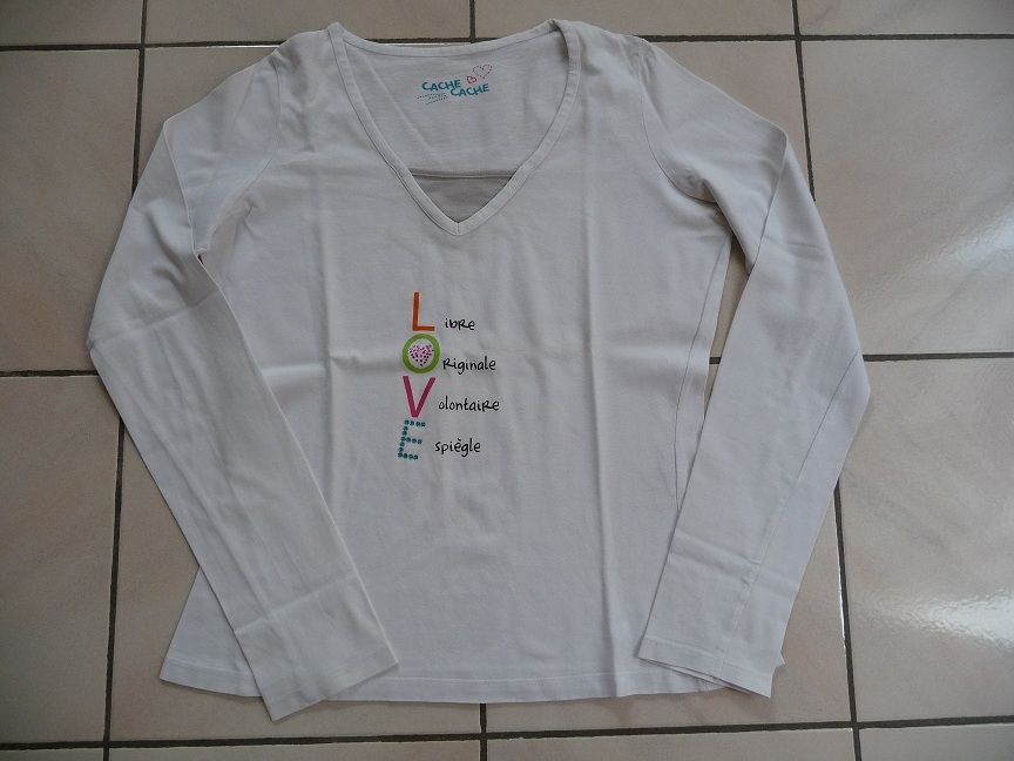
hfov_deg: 63.4
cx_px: 507
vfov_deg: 49.7
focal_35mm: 28
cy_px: 380
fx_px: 820
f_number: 3.3
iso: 160
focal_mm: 4.7
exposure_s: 1/30
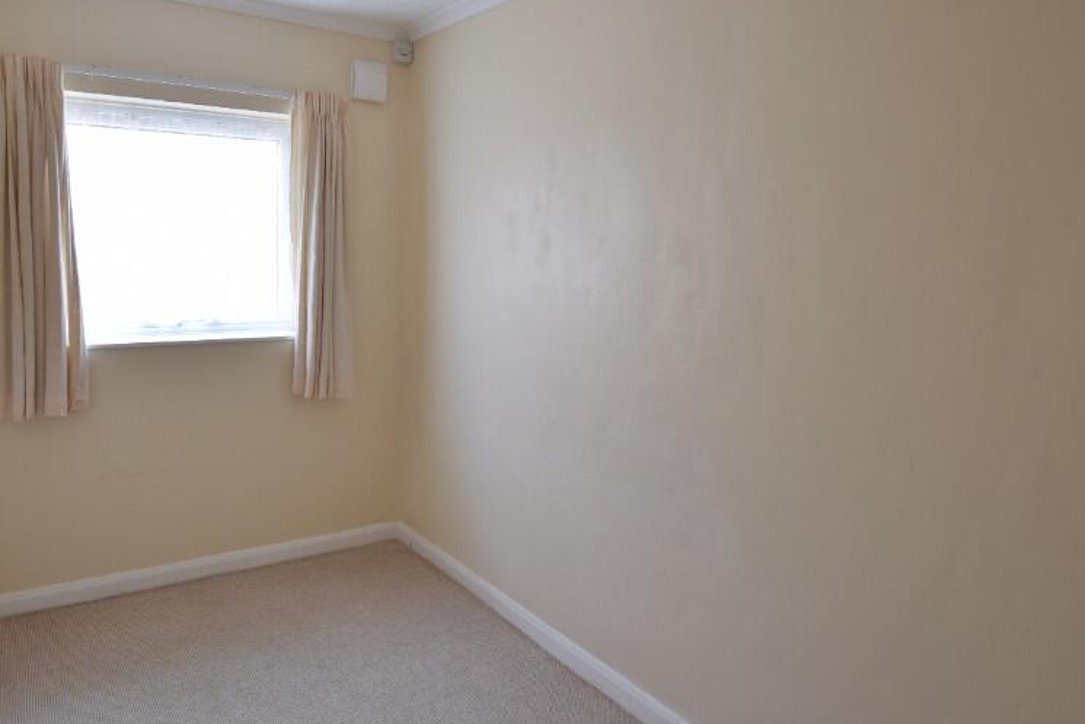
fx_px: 684
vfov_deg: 55.8
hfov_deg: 74.8
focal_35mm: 23
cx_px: 373
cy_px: 363
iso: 100
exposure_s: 1/13
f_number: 5.6
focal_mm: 11
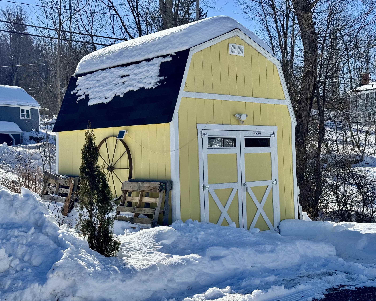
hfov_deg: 36.6
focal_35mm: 51
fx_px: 568
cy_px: 153
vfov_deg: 29.7
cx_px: 173
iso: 80
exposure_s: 1/7092
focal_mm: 6.76
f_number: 1.78
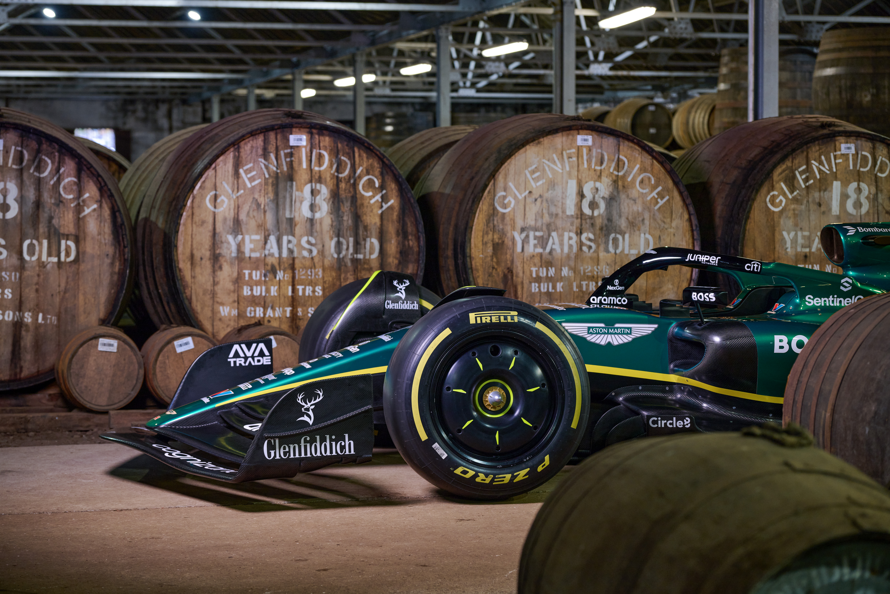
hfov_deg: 27.3
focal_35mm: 74
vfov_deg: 18.4
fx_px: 1829
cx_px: 445
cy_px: 297
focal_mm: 74
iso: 250
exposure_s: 1/6
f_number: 4
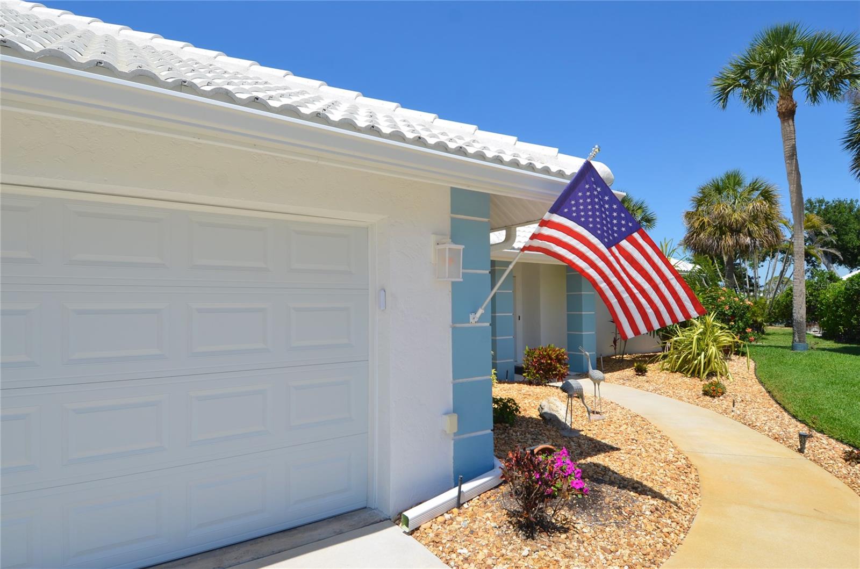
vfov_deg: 67.1
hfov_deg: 90.1
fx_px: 429
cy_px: 284
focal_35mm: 18
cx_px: 430
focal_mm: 12
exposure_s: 1/320
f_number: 9
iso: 100
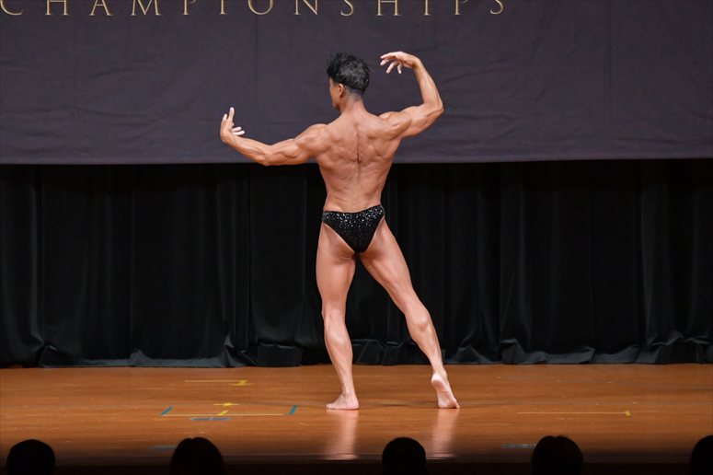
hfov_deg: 8.6
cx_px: 356
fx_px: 4751
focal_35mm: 240
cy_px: 238
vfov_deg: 5.7
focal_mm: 160
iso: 5000
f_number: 5.6
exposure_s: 1/400
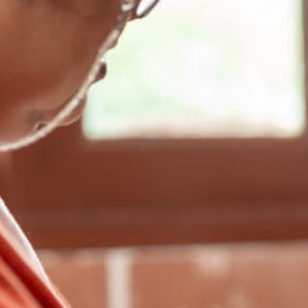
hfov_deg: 9.4
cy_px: 340
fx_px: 1862
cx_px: 313
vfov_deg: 9.4
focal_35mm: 185
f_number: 1.8
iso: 400
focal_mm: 50
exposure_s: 1/500
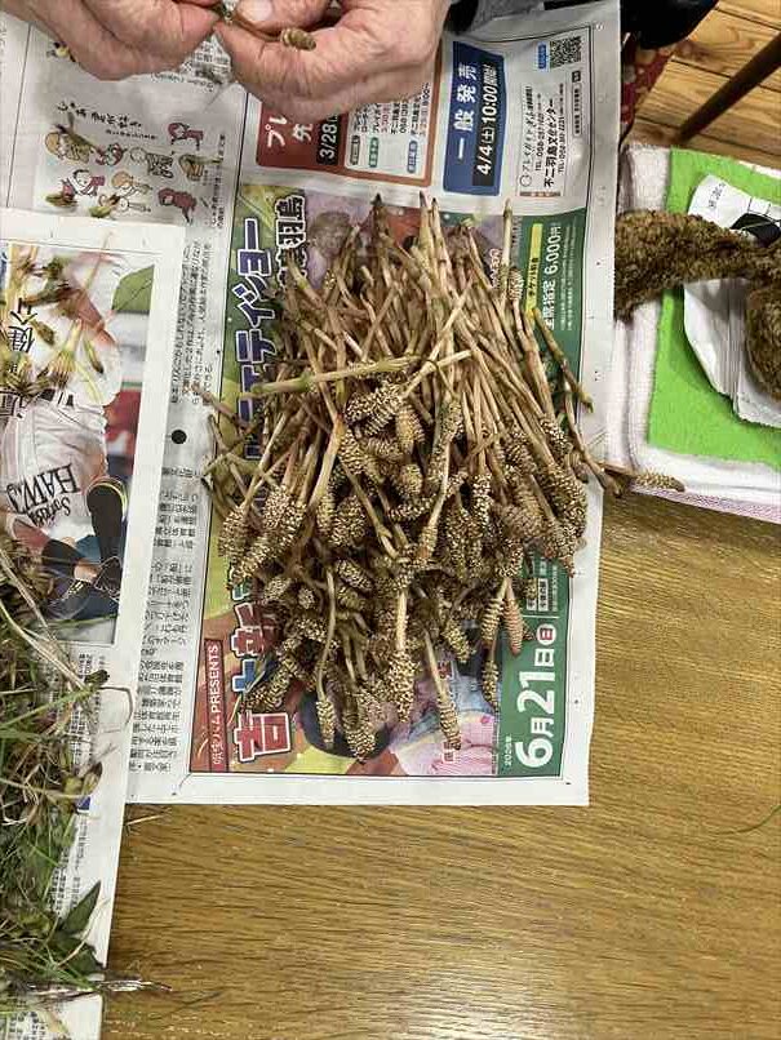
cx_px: 390
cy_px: 520
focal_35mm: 28
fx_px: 842
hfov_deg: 49.8
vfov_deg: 63.4
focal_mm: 3.99
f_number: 1.8
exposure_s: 1/60
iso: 80
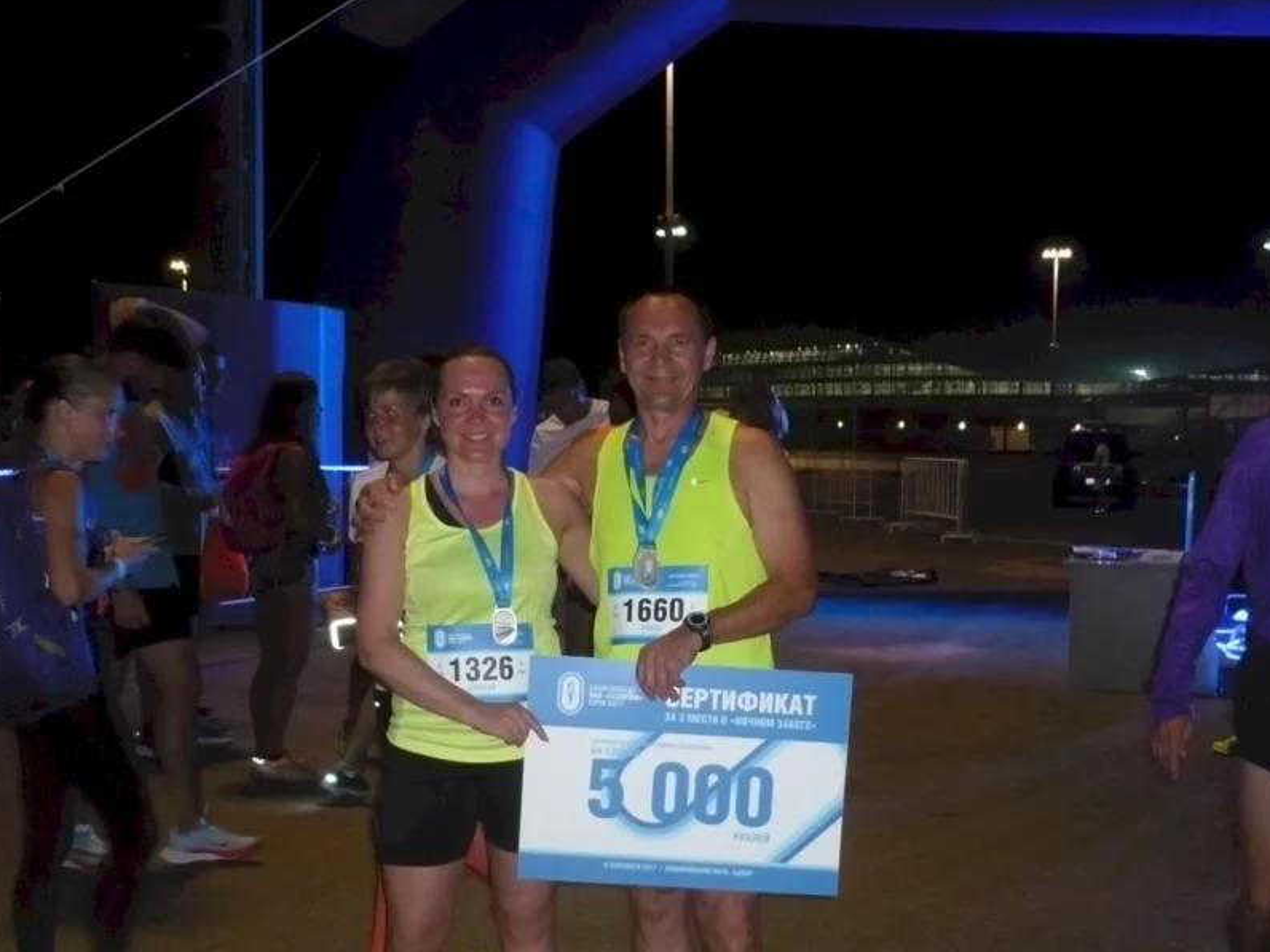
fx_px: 1651
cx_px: 653
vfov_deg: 32.1
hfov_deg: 42.1
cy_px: 582
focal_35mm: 45
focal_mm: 5.8
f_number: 2.8
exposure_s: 1/30
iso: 320
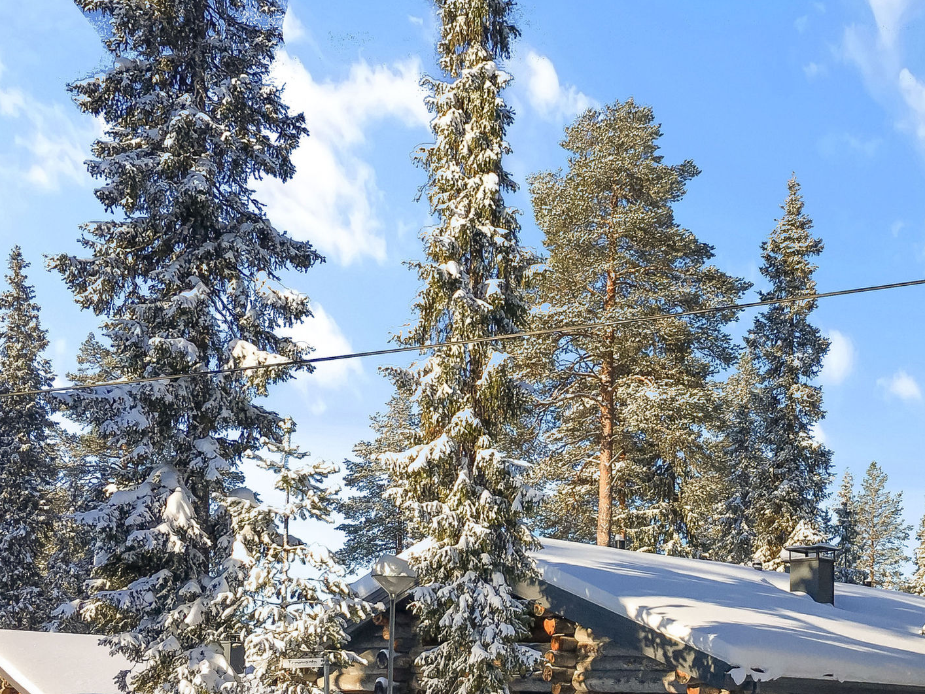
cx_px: 625
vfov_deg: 34.4
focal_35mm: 42
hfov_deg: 44.1
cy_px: 344
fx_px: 1123
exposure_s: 1/1400
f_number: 2.2
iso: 25
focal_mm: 4.15
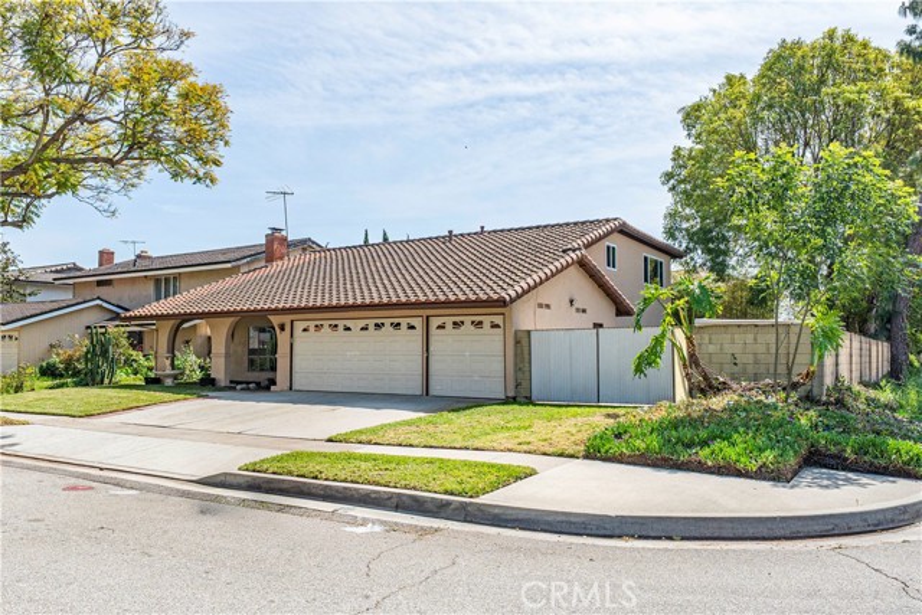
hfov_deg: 65.5
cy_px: 308
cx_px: 461
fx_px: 717
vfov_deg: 46.4
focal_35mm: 28
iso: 400
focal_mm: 19
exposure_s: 1/1600
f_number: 7.1
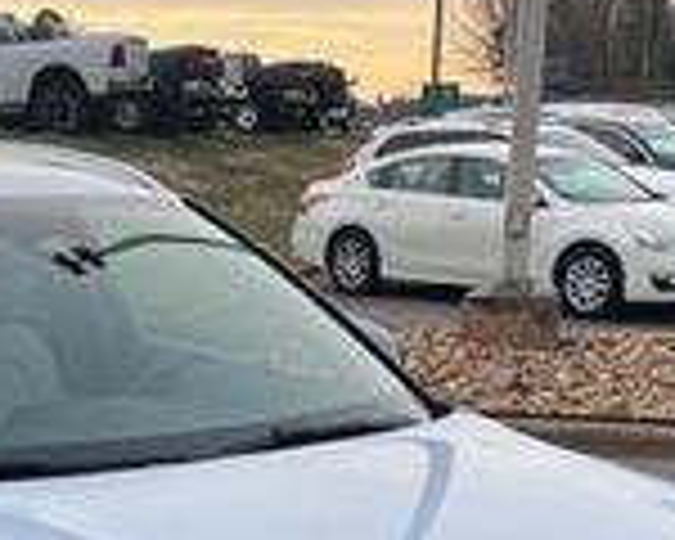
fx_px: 1698
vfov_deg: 17.3
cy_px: 639
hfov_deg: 22.0
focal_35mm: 85
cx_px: 68
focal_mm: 5.7
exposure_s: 1/1135
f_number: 1.5
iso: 50
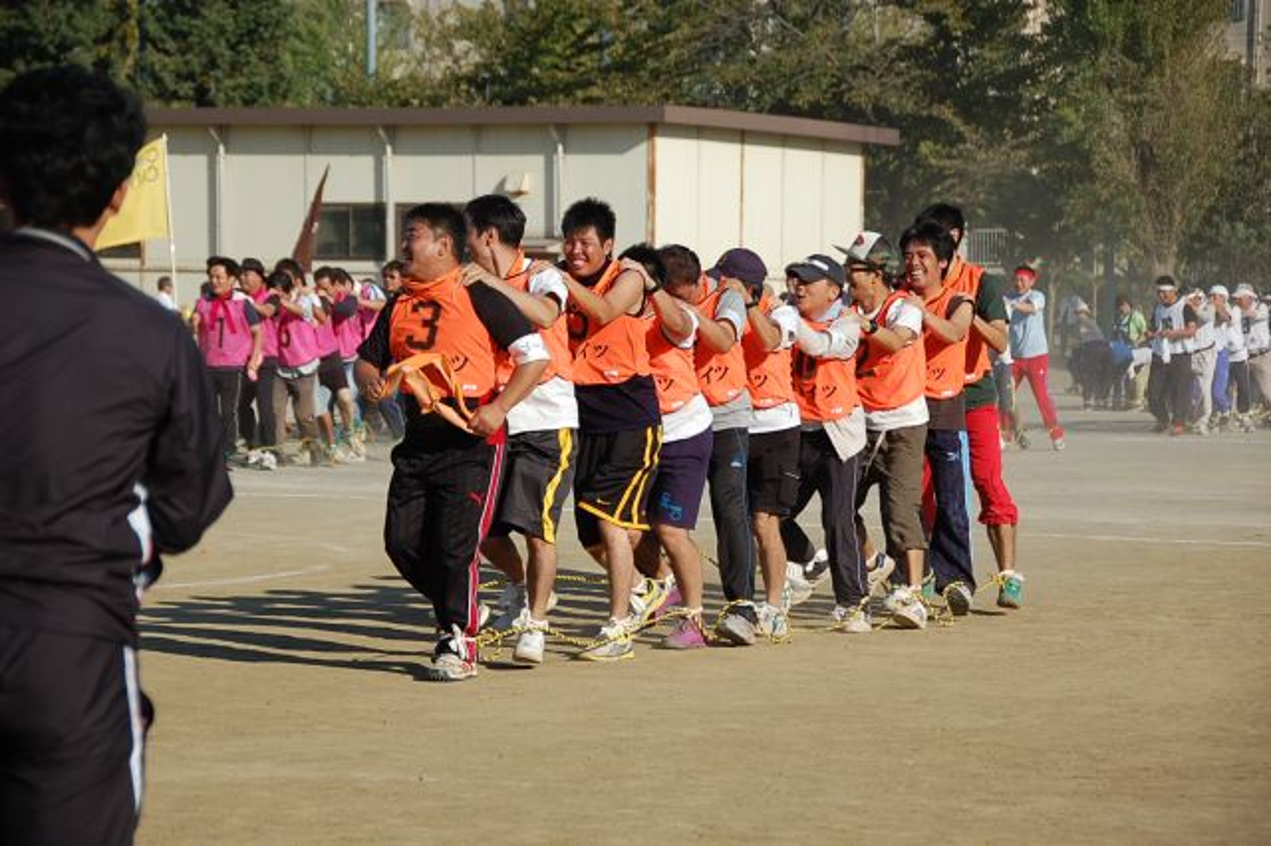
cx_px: 636
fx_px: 4764
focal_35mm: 135
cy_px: 423
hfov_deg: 15.2
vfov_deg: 10.1
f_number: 5.3
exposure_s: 1/1250
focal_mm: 90
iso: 200
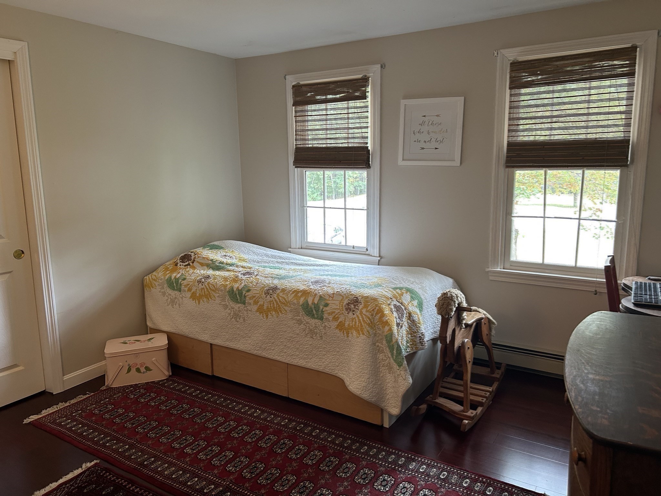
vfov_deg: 53.1
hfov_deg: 67.3
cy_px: 248
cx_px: 330
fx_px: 496
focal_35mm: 26
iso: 160
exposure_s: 1/60
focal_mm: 5.7
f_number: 1.5
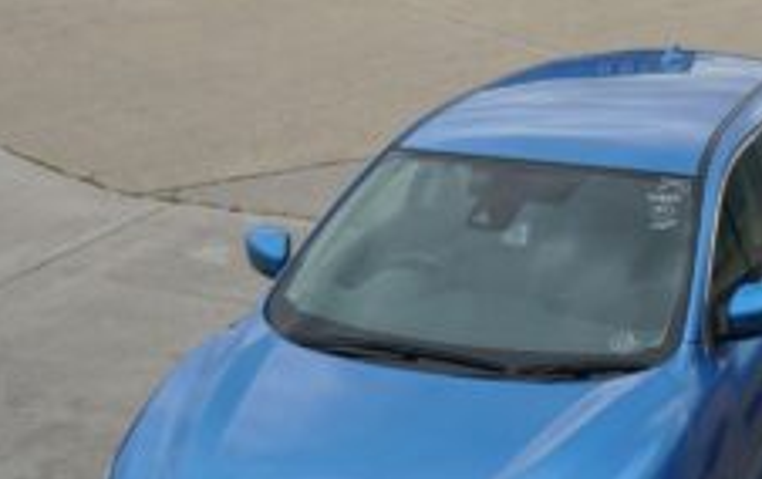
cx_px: 620
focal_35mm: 81
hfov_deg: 25.0
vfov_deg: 15.3
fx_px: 1685
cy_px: -165
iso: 100
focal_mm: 30
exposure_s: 1/500
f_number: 5.6
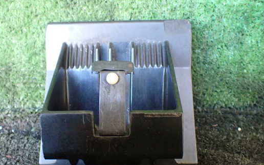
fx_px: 266
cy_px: 95
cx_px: 117
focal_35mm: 37
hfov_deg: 52.6
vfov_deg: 34.3
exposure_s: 1/40
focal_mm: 5.4
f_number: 2.3
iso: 800
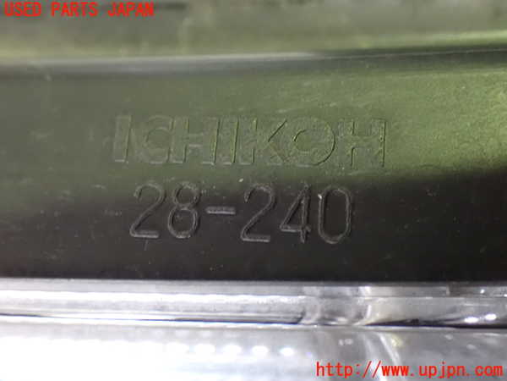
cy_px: 190
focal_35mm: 54
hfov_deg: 35.5
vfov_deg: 27.0
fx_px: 791
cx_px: 254
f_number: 3.3
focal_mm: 9.65
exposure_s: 1/25
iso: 1600
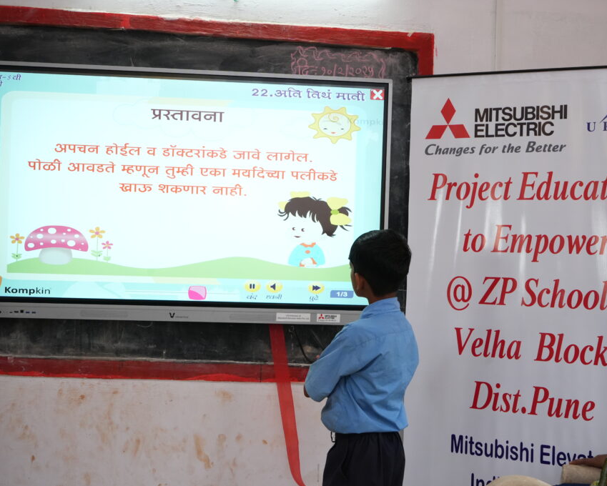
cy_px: 243
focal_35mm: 43
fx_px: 773
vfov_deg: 34.9
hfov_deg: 42.9
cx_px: 308
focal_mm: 38
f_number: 8
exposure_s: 1/125
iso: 4000
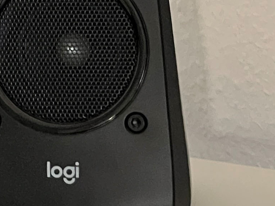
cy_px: 426
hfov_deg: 4.8
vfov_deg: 3.6
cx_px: 720
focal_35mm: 404
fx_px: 3209
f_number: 2.8
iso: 320
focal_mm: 9
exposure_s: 1/60
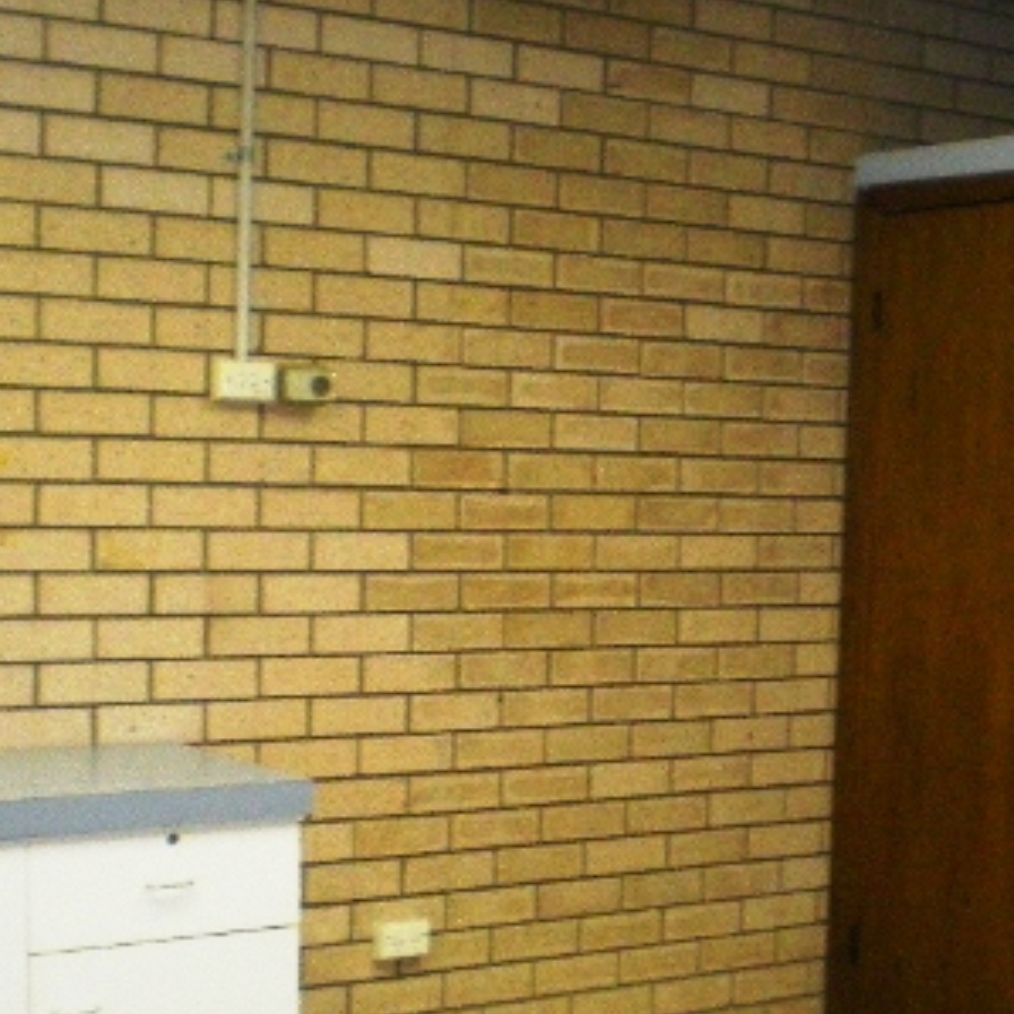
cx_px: 661
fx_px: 2254
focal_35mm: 68
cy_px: 638
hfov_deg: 25.2
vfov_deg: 25.3
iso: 800
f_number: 3.1
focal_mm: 6.3
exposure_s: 1/50
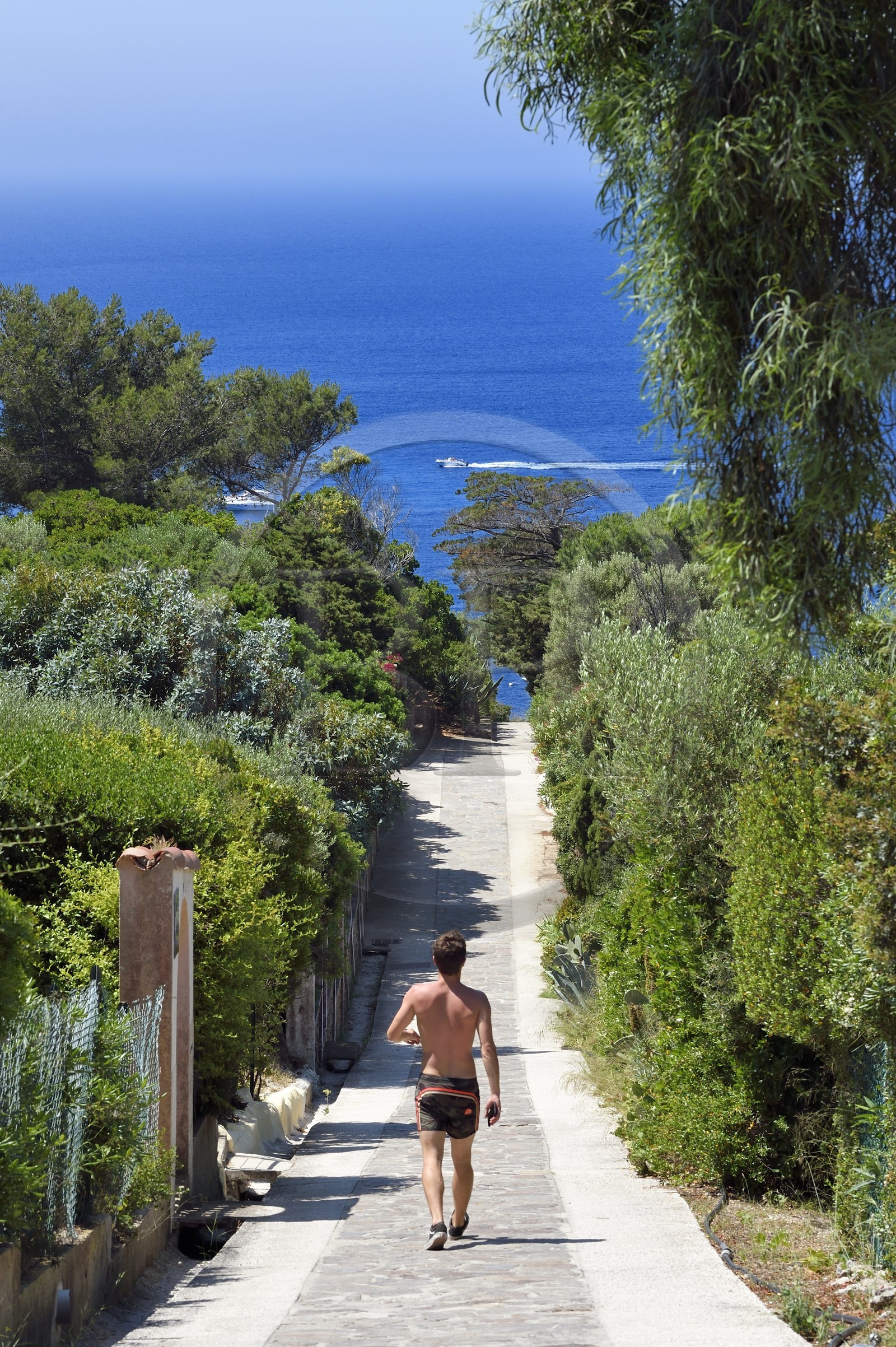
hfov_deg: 12.4
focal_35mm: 110
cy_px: 674
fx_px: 4112
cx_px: 448
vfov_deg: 18.6
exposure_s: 1/250
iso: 200
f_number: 13
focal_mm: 110
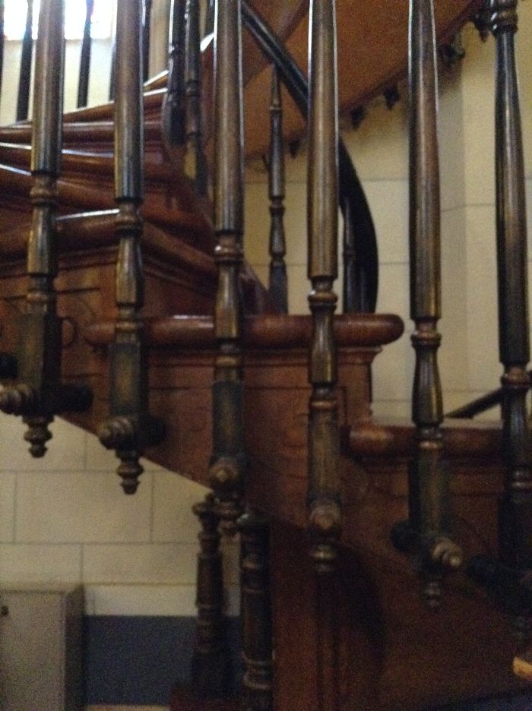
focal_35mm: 33
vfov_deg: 55.4
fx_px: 677
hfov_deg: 42.9
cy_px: 356
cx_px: 266
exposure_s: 1/15
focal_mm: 3.3
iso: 640
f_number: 2.4
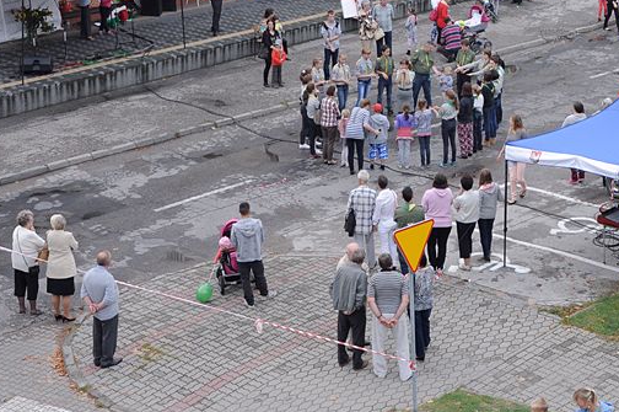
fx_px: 1477
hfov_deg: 23.5
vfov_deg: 15.7
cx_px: 448
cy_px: 73
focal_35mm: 86
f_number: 8
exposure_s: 1/250
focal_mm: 34
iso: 500
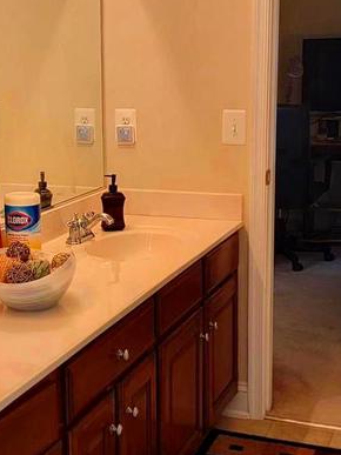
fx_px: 881
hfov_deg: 21.9
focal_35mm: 67
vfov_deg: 29.0
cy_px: 208
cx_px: 131
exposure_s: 1/50
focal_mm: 6.7
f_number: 1.8
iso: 64
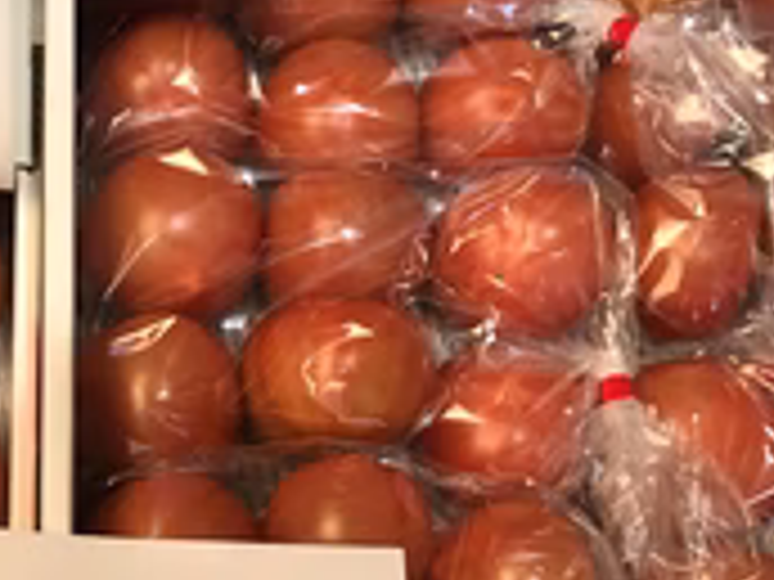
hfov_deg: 28.6
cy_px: 544
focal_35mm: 65
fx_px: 1453
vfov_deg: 22.0
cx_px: 63
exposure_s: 1/15
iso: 80
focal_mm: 3.99
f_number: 1.8
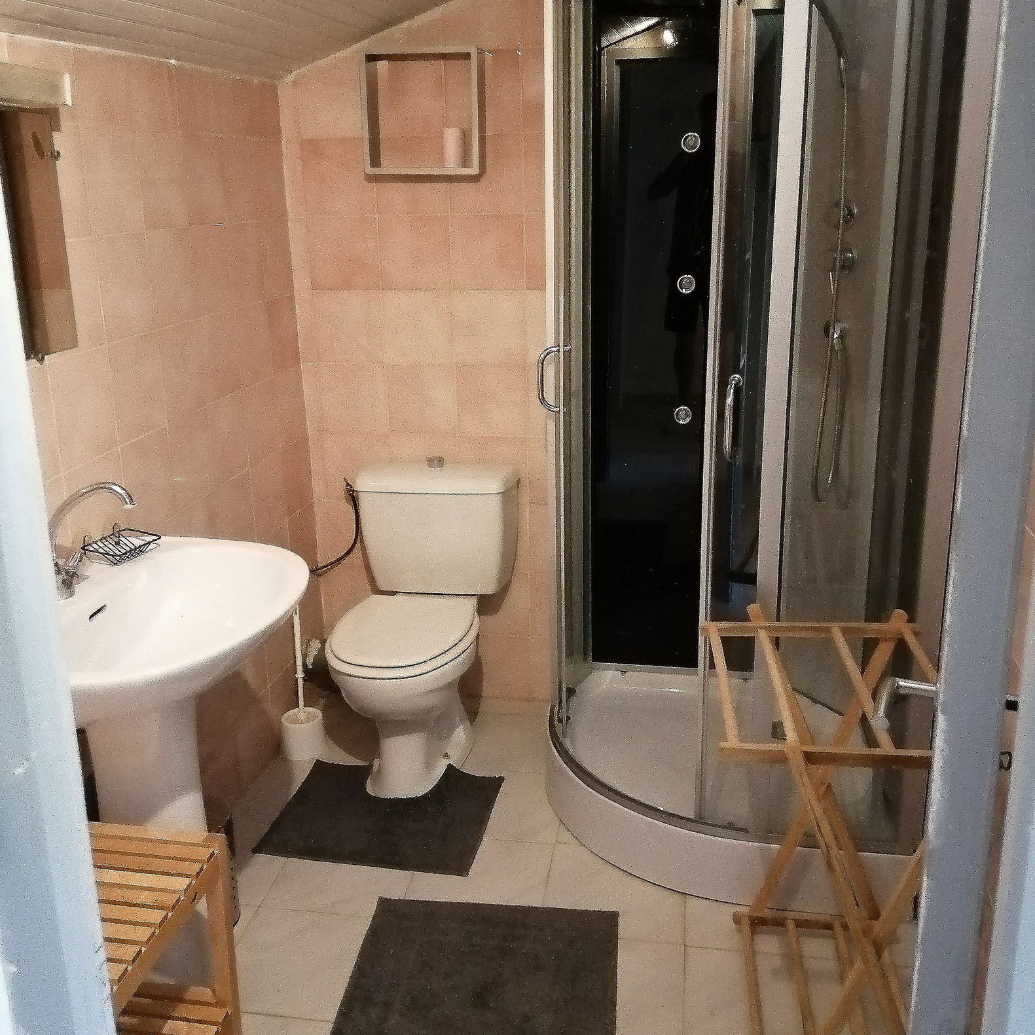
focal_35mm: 31
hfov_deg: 52.5
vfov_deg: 52.5
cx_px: 513
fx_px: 1049
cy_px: 482
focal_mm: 3.6
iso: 1000
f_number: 1.8
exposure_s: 1/20
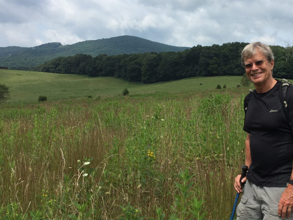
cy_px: 120
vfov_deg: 31.5
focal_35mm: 46
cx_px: 204
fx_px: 389
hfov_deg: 40.5
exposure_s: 1/2198
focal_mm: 4.15
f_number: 2.2
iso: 32
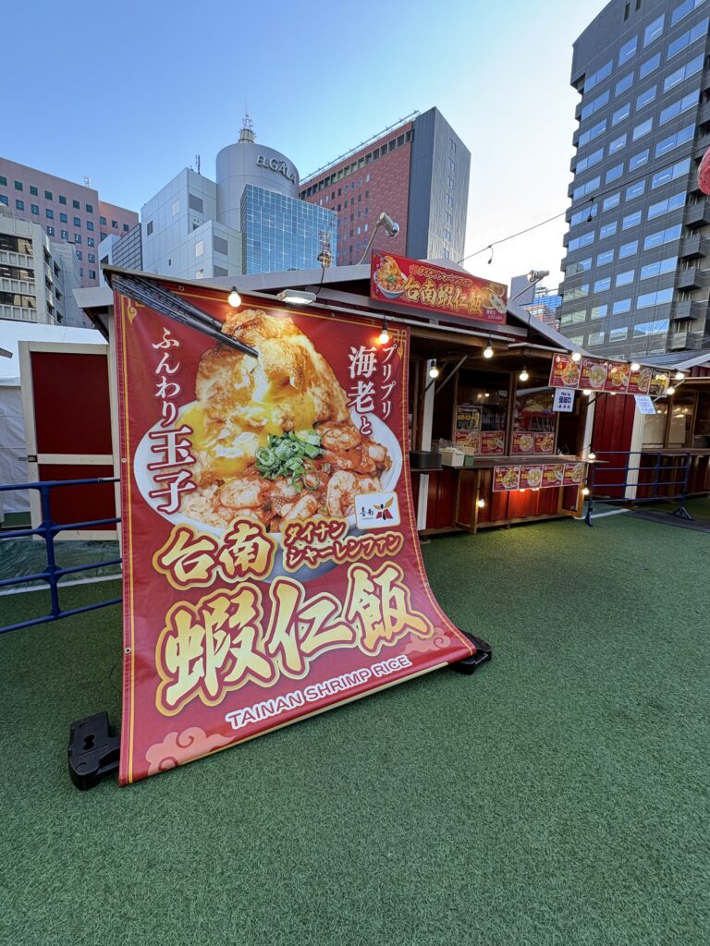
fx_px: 383
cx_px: 355
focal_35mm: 14
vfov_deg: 102.1
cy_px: 473
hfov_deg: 85.7
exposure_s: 1/120
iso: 64
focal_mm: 2.22
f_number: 2.2
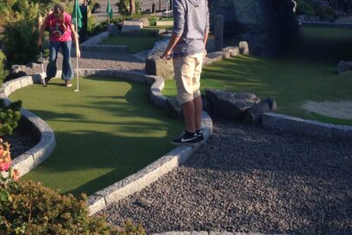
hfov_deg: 31.1
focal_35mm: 64
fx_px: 626
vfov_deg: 20.5
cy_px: -7
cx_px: 112
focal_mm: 4.12
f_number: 2.4
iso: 50
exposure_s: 1/951
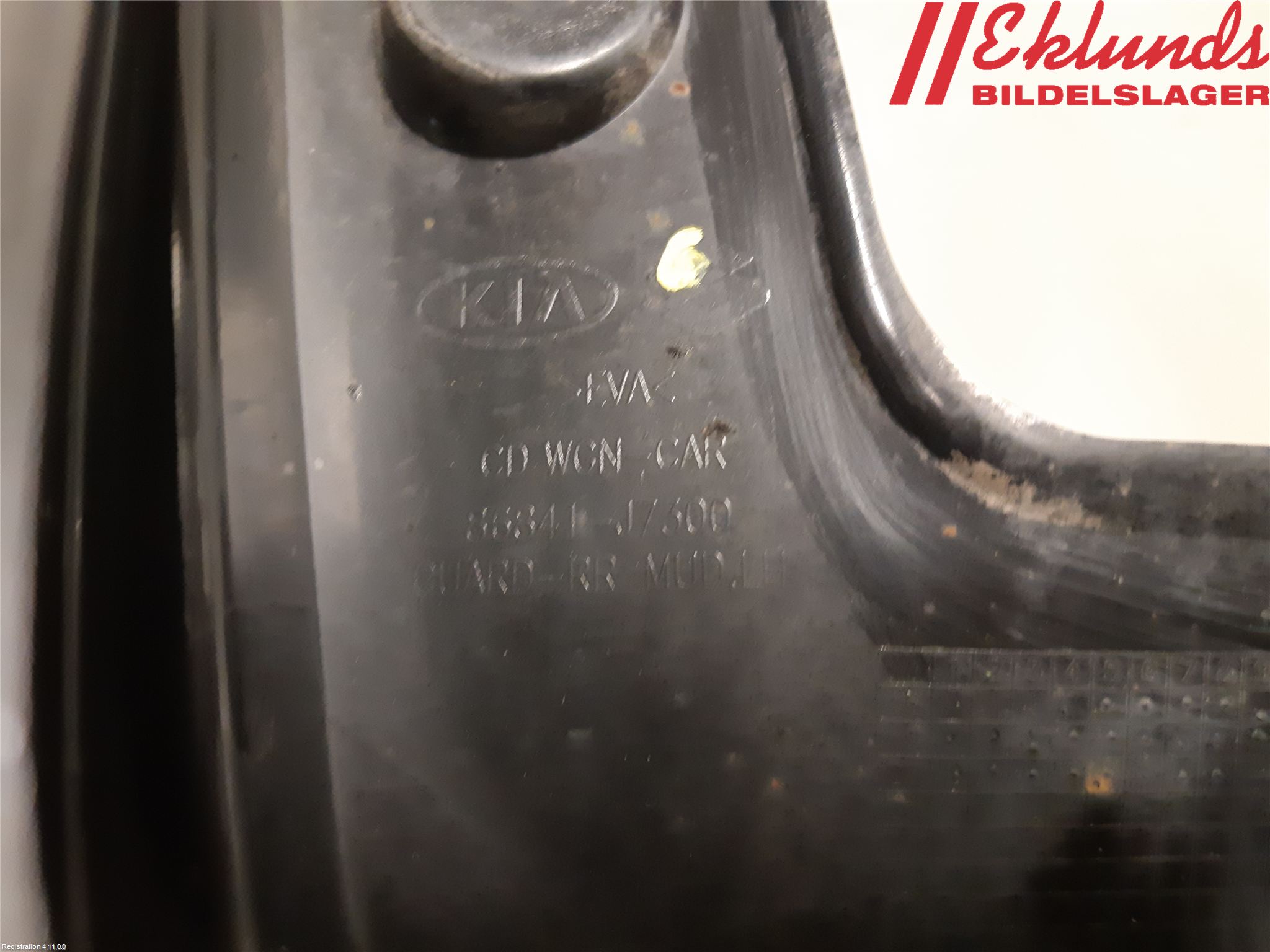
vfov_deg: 53.1
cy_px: 476
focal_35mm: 26
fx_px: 954
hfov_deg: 67.3
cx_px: 635
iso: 400
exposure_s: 1/25
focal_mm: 3.93
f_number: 1.7
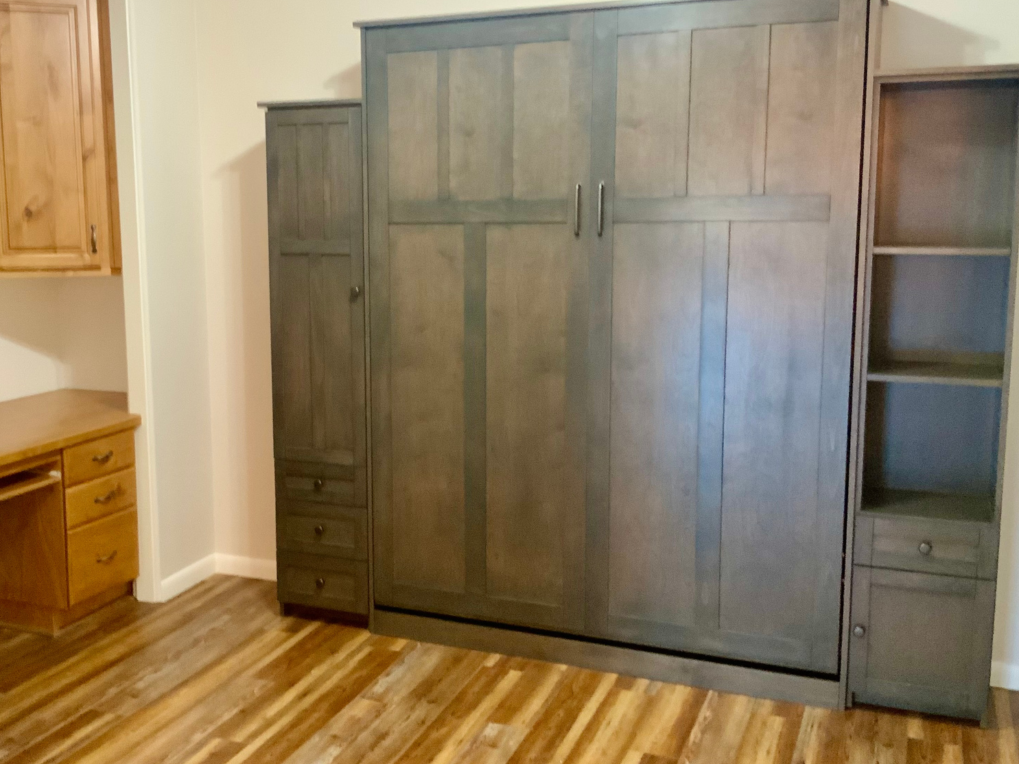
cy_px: 371
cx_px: 405
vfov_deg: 36.0
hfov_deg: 46.5
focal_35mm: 40
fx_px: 1178
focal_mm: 3
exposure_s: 1/40
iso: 250
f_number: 1.8
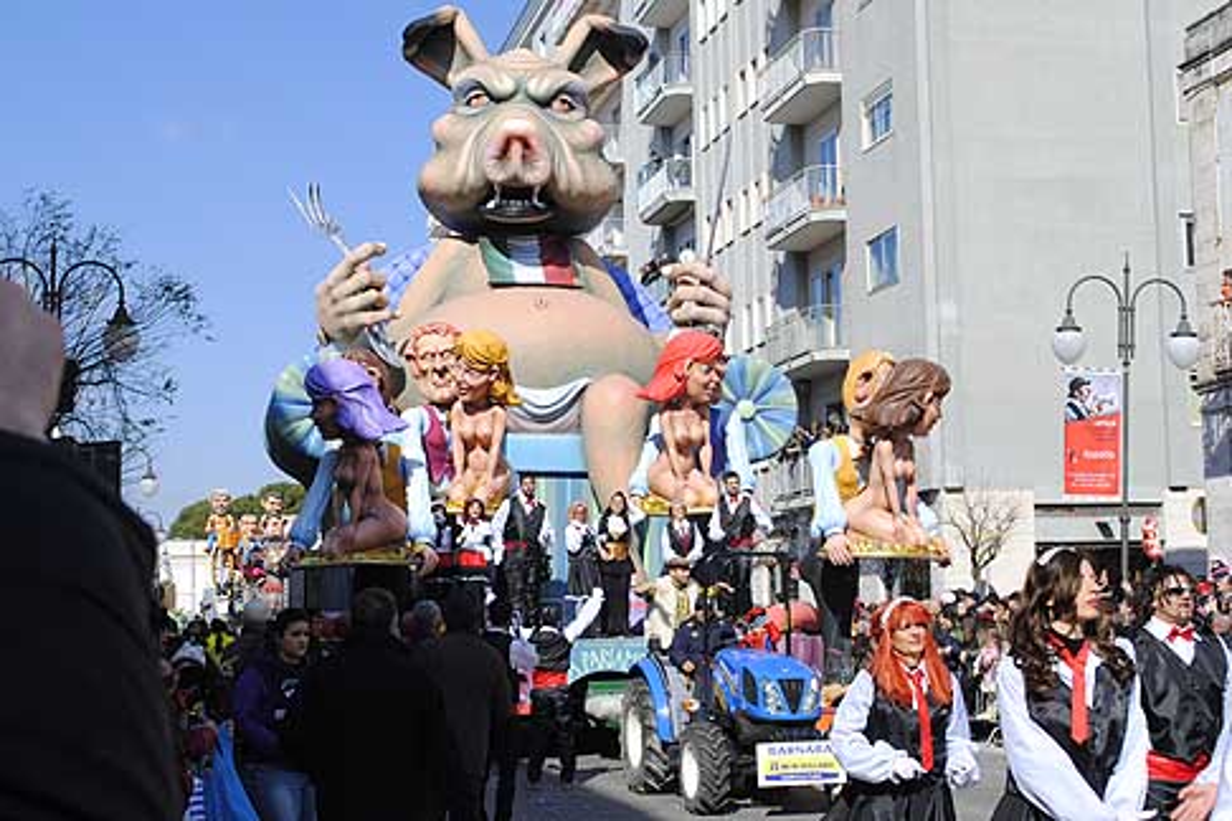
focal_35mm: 48
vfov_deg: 28.1
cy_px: 410
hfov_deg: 41.1
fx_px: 1643
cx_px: 616
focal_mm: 32
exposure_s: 1/250
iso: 100
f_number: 8
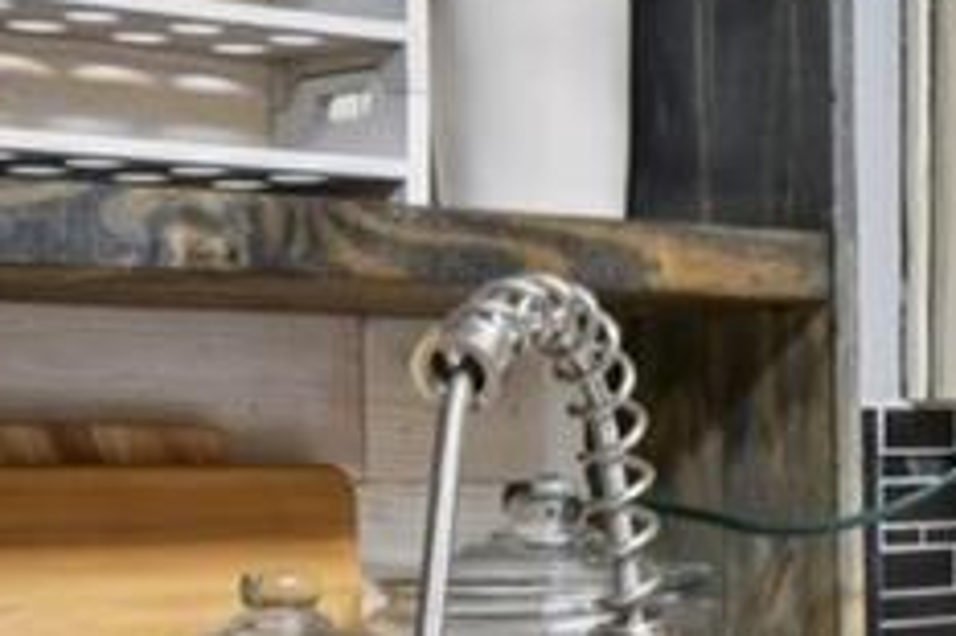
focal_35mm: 110
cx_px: 1576
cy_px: 484
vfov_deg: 12.4
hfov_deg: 16.4
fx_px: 2919
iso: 400
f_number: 8
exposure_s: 1/3
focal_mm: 16
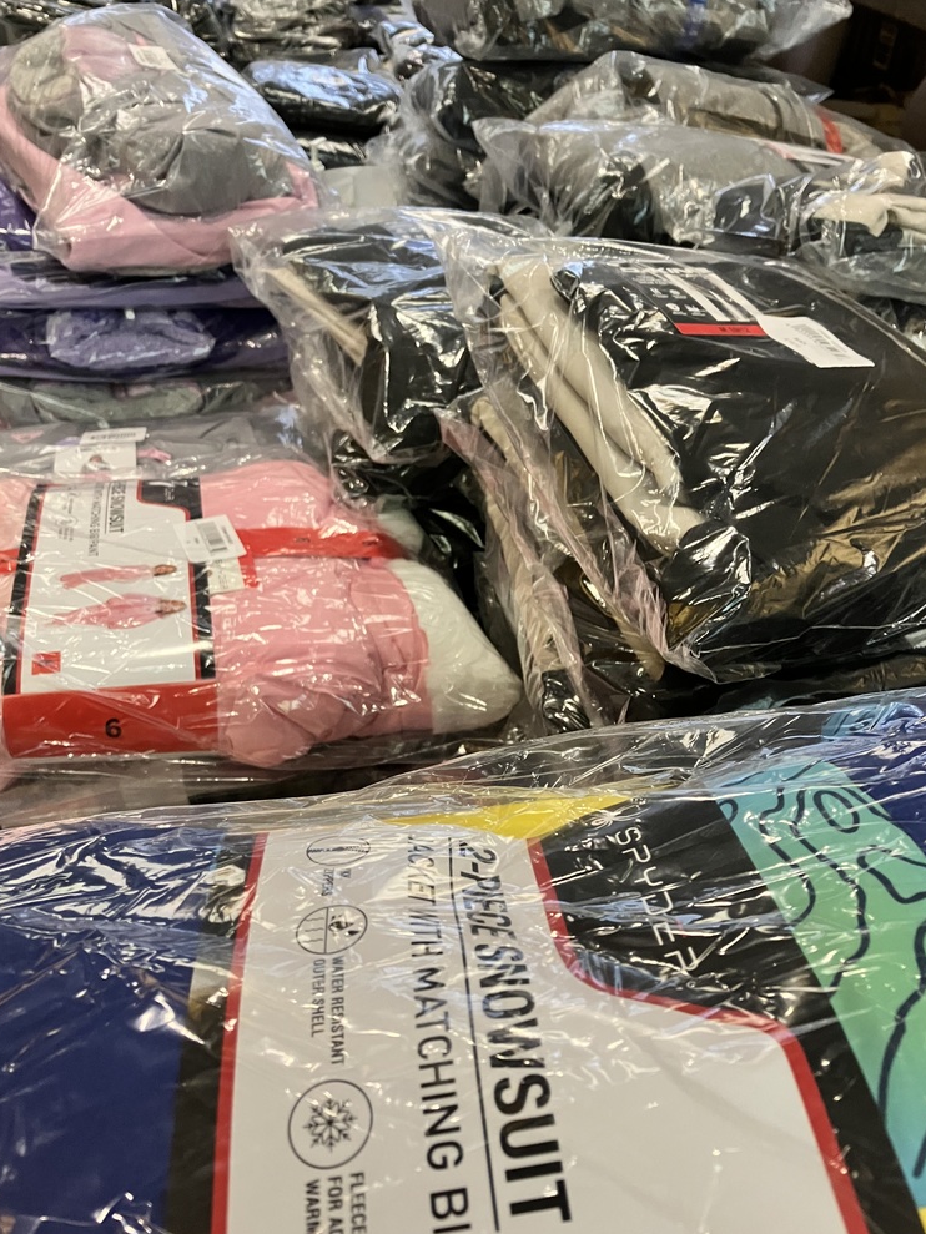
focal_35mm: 29
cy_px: 598
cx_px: 463
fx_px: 1034
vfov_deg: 61.6
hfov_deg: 48.2
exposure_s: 1/60
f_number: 1.8
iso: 320
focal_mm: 3.99
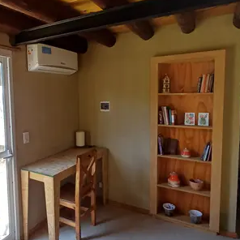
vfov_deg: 72.1
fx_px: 165
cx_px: 84
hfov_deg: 70.4
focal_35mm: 21
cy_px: 117
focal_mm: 1.64
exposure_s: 1/50
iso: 100
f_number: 2.2
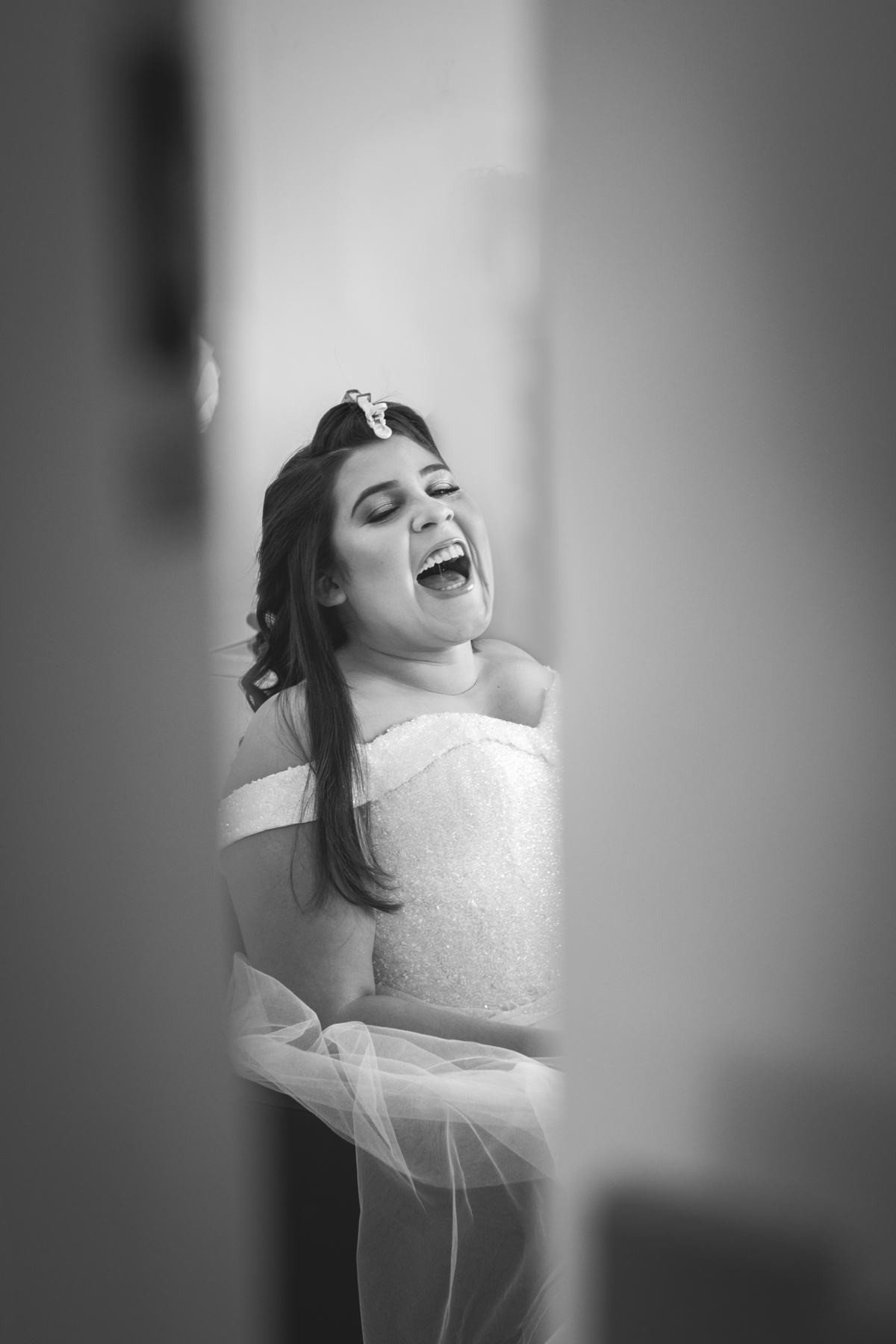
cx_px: 448
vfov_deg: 35.1
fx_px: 2128
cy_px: 672
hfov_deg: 23.8
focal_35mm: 57
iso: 360
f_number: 4
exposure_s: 1/160
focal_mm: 38
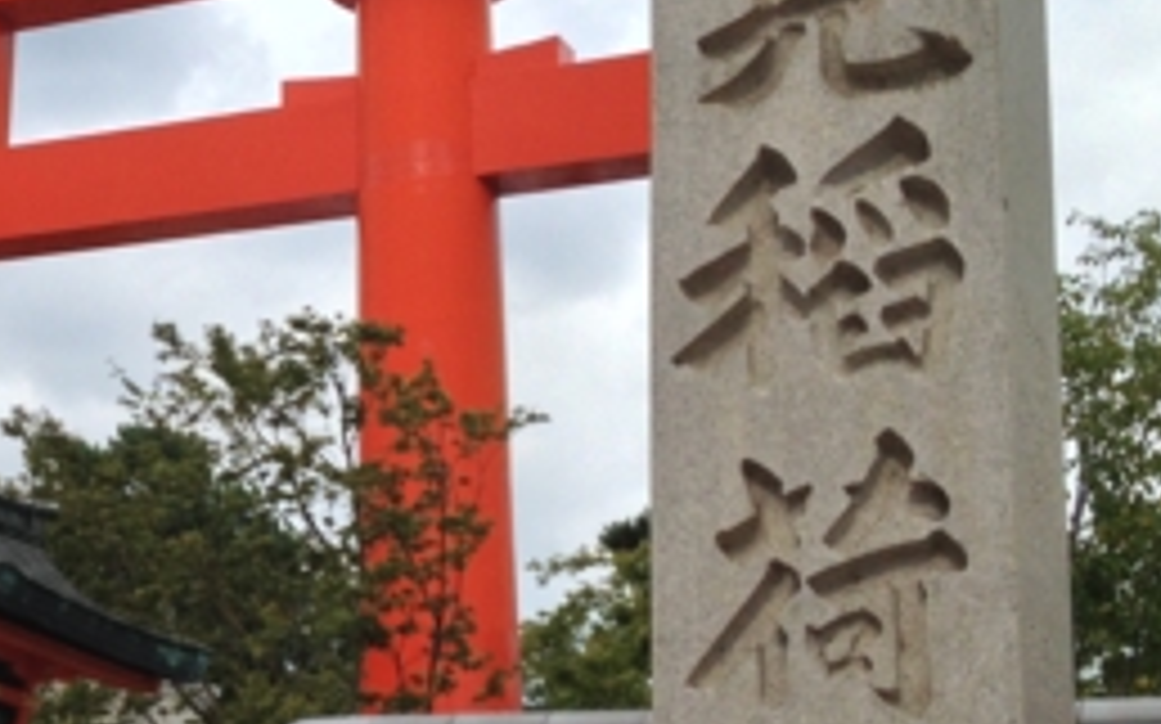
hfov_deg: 21.8
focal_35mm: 92
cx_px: 9
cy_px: 454
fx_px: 2910
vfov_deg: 14.2
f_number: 2.4
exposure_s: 1/1151
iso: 50
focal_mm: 4.28
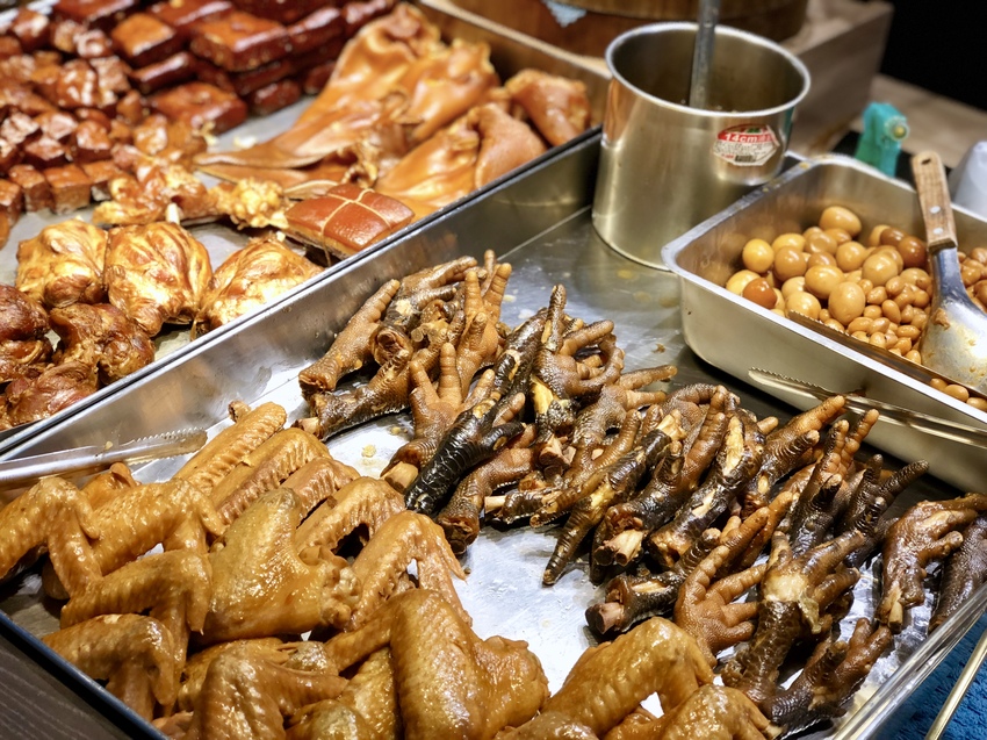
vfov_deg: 25.6
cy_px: 370
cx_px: 494
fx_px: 1625
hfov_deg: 33.8
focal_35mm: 57
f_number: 2.8
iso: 64
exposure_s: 1/60
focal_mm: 6.6
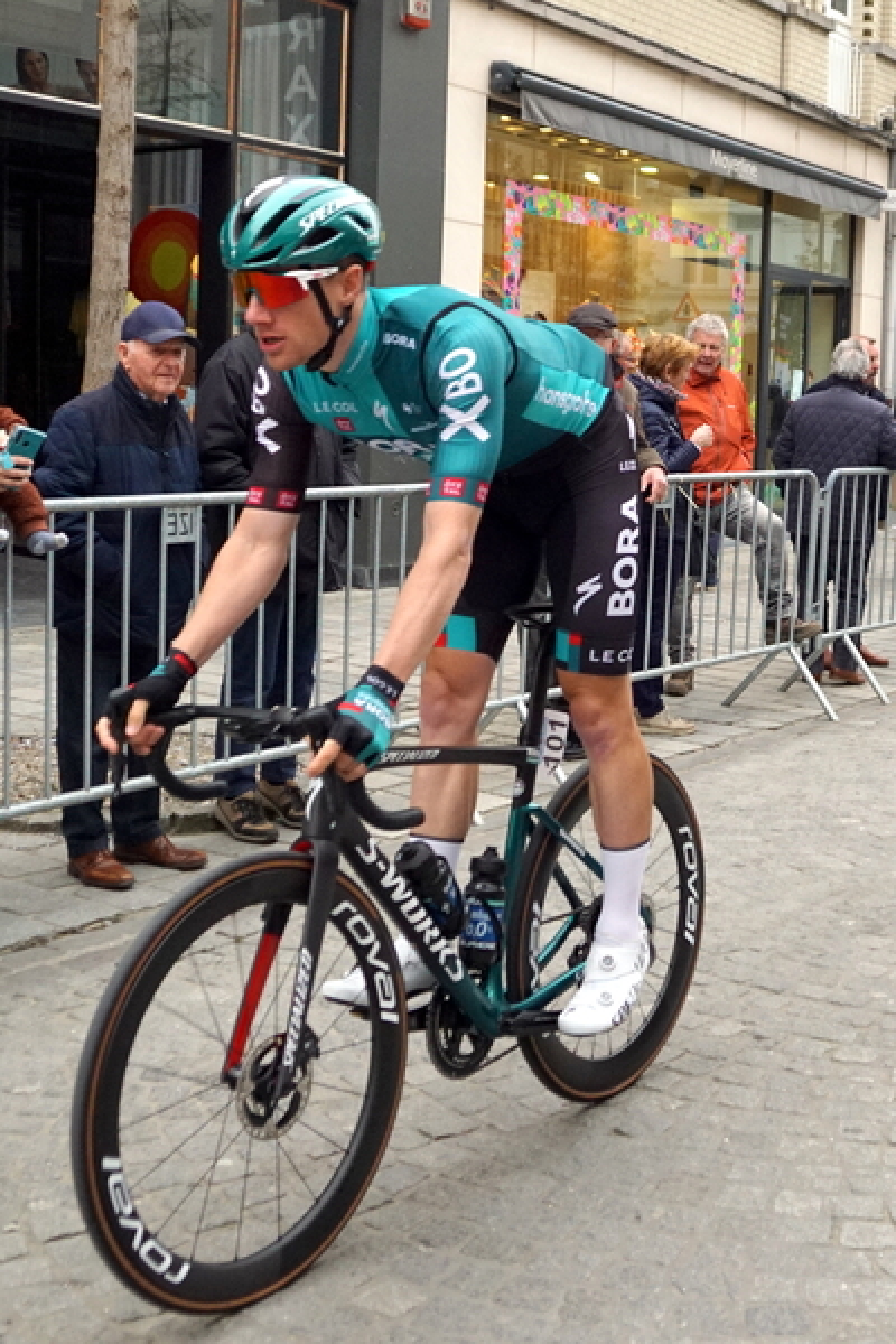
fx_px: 1008
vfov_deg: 67.4
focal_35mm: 27
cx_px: 448
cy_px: 672
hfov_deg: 47.9
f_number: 4
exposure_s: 1/2000
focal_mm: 18
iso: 800
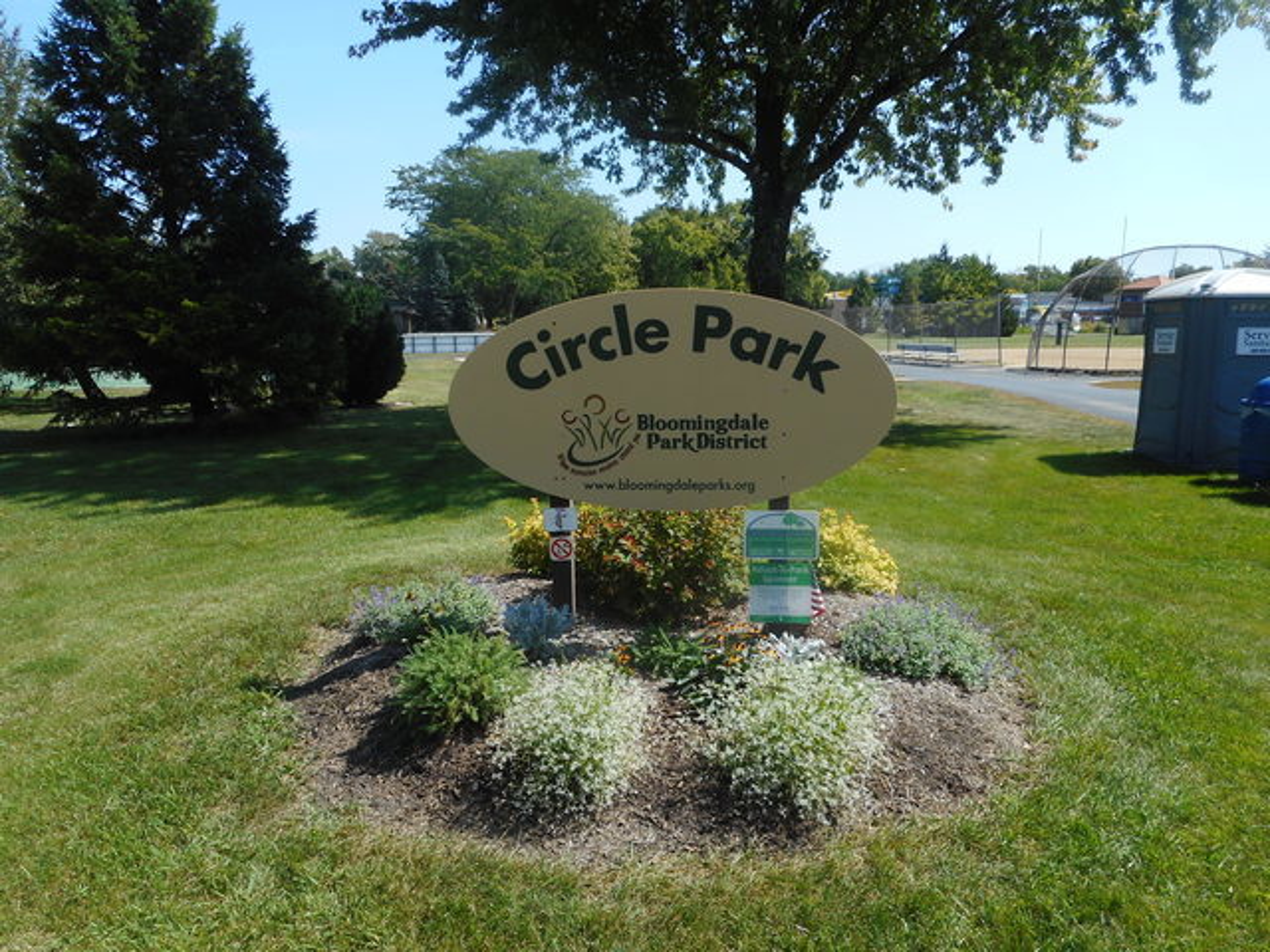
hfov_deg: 69.4
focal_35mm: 25
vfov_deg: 54.9
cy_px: 476
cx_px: 635
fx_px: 917
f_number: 3.7
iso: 80
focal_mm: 4.5
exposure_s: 1/500
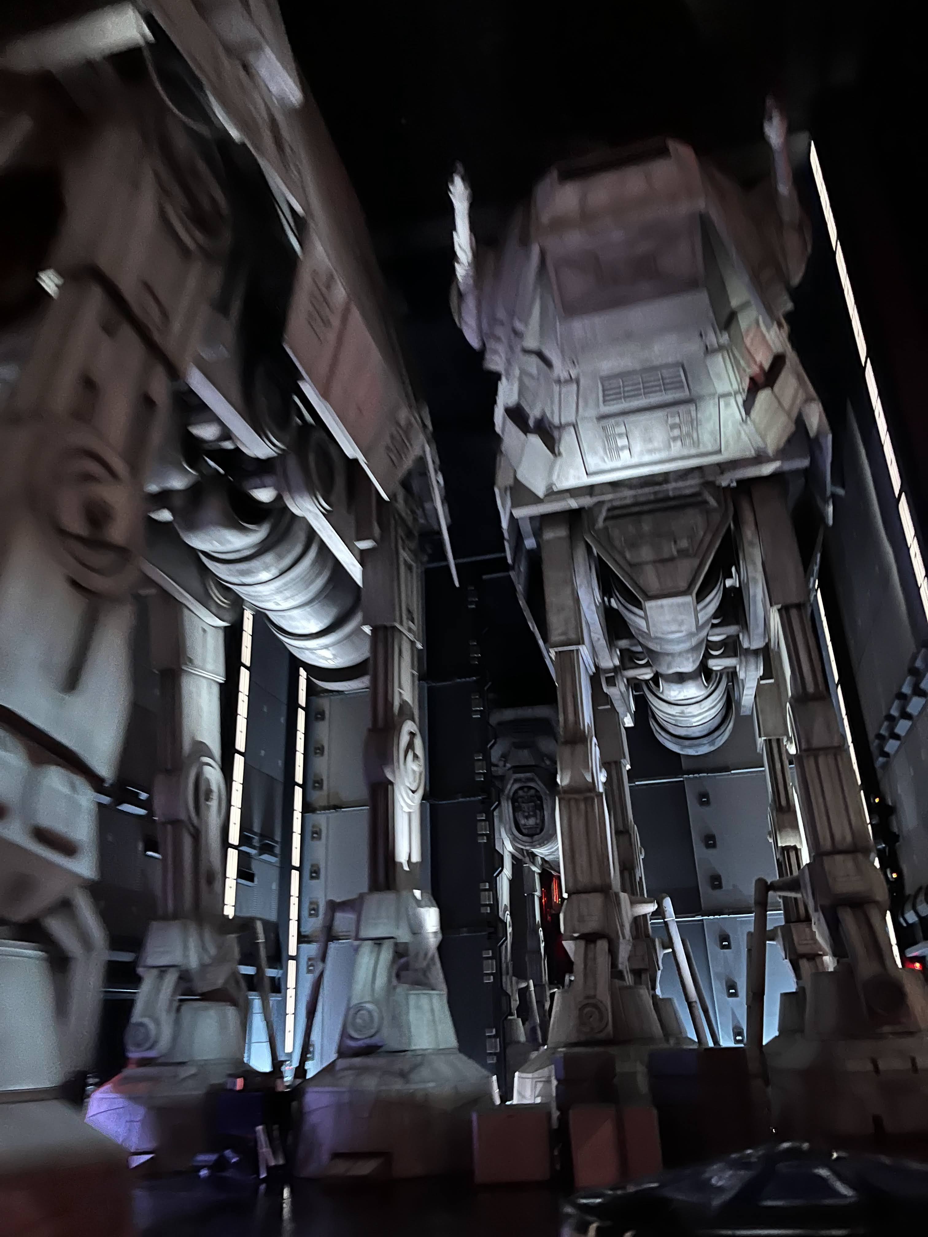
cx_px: 464
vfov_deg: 67.3
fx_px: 929
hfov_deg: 53.1
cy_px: 618
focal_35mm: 26
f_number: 1.6
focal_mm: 5.1
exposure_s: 1/15
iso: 1000
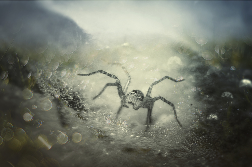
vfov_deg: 10.1
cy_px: 84
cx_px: 126
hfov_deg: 15.2
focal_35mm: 135
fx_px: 943
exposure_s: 1/3200
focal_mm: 90
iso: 200
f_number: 4
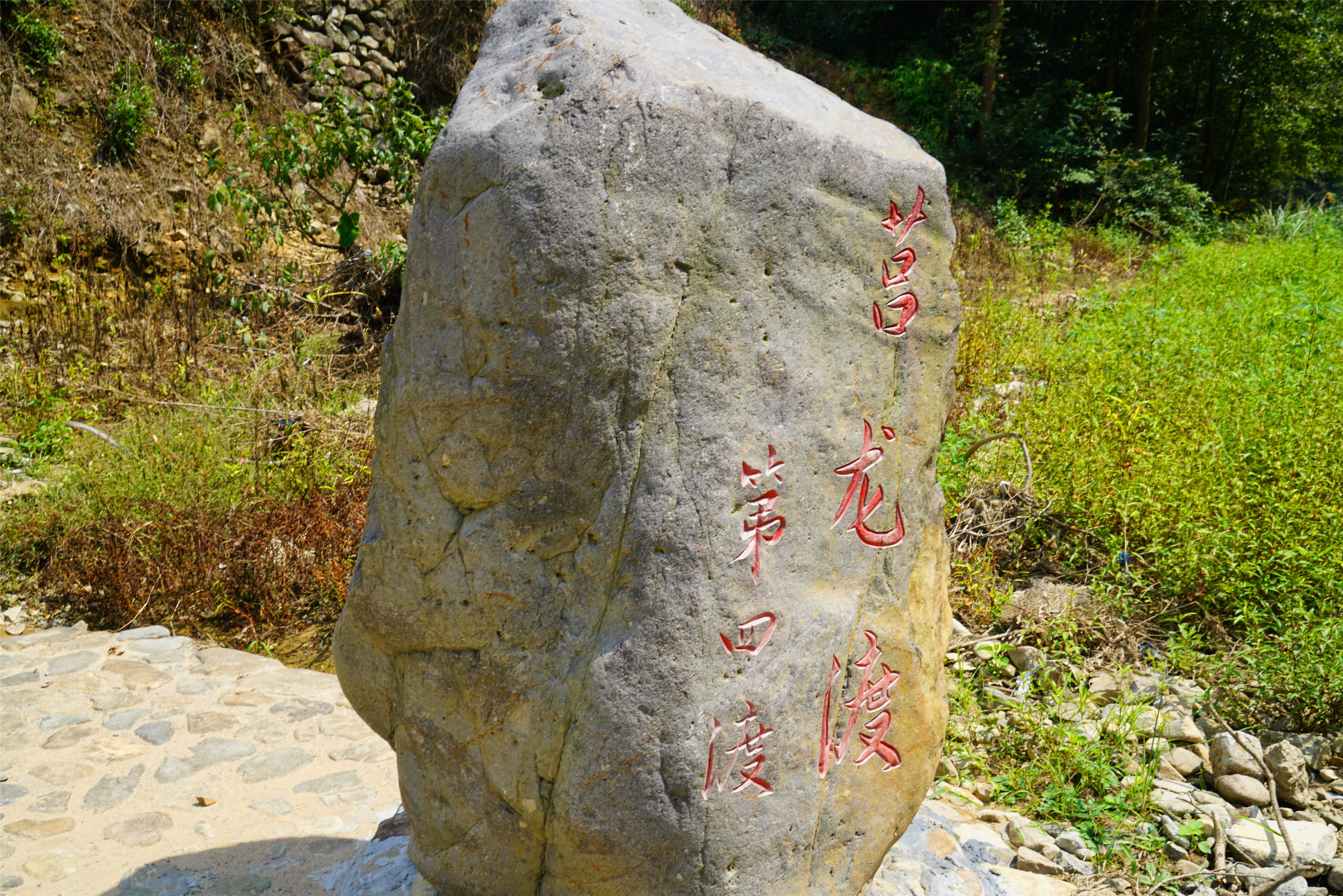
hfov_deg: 57.2
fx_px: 1231
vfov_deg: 40.0
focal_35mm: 33
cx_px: 672
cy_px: 448
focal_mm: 33
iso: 100
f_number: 11
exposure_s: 1/80
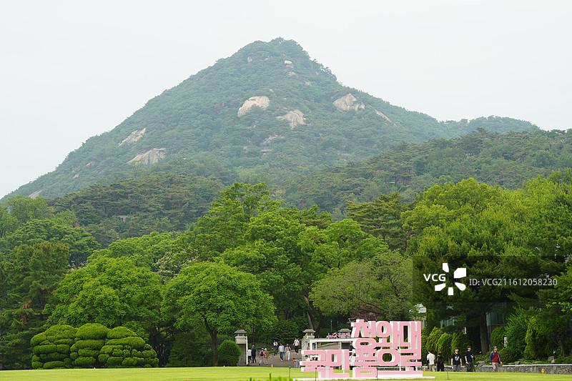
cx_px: 286
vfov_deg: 18.7
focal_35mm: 73
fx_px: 1160
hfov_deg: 27.7
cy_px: 190
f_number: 5
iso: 100
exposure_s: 1/160
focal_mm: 49
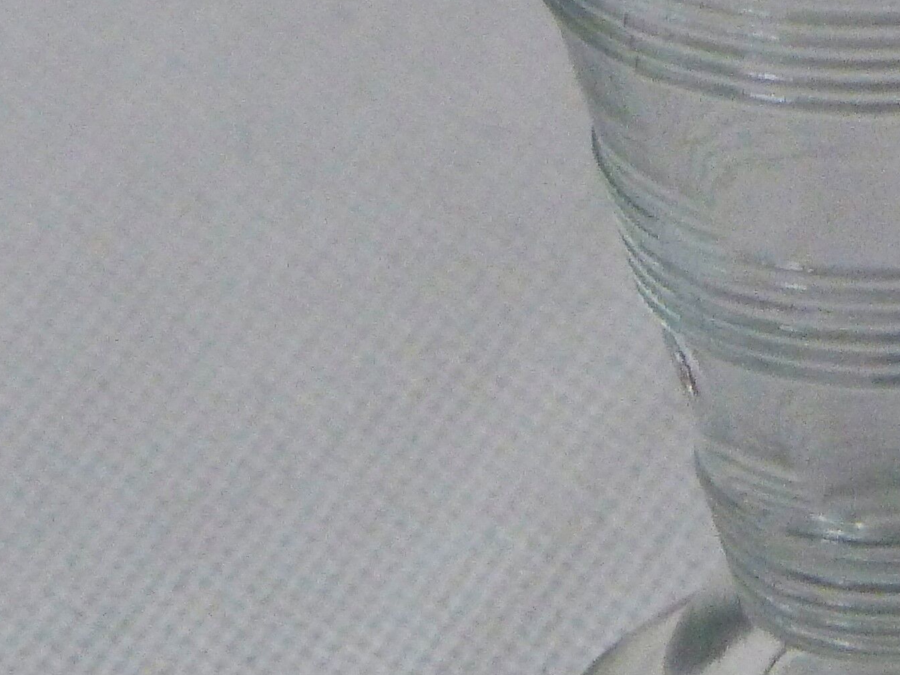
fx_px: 26858
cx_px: 871
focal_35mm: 1033
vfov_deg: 1.4
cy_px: 262
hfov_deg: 1.9
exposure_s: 1/100
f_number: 2.8
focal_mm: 56.9
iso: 200
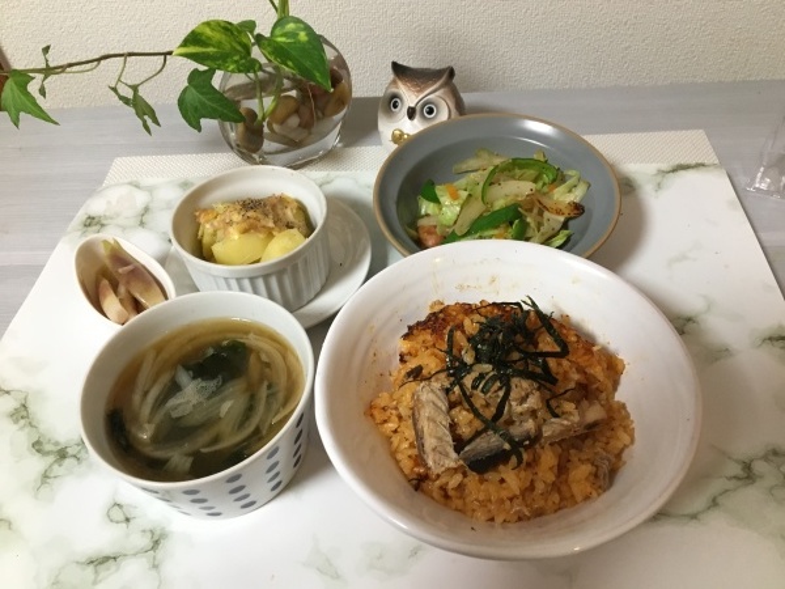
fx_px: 658
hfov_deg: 61.7
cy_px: 294
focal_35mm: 29
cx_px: 392
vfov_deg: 48.2
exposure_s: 1/17
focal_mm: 4.15
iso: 200
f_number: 2.2
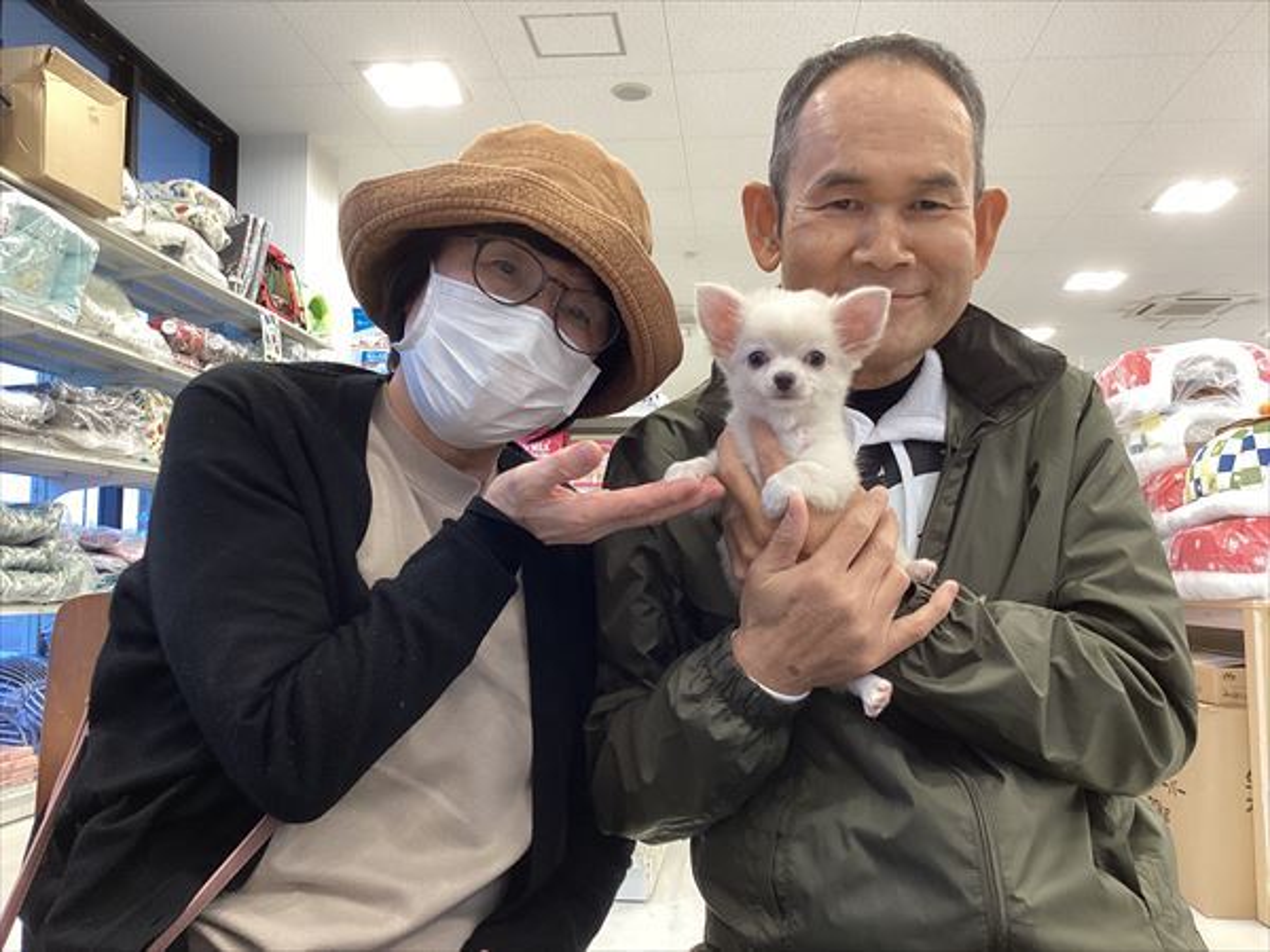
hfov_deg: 58.4
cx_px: 635
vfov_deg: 45.4
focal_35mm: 31
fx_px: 1137
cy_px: 476
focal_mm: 3.3
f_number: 2.4
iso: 100
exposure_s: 1/50
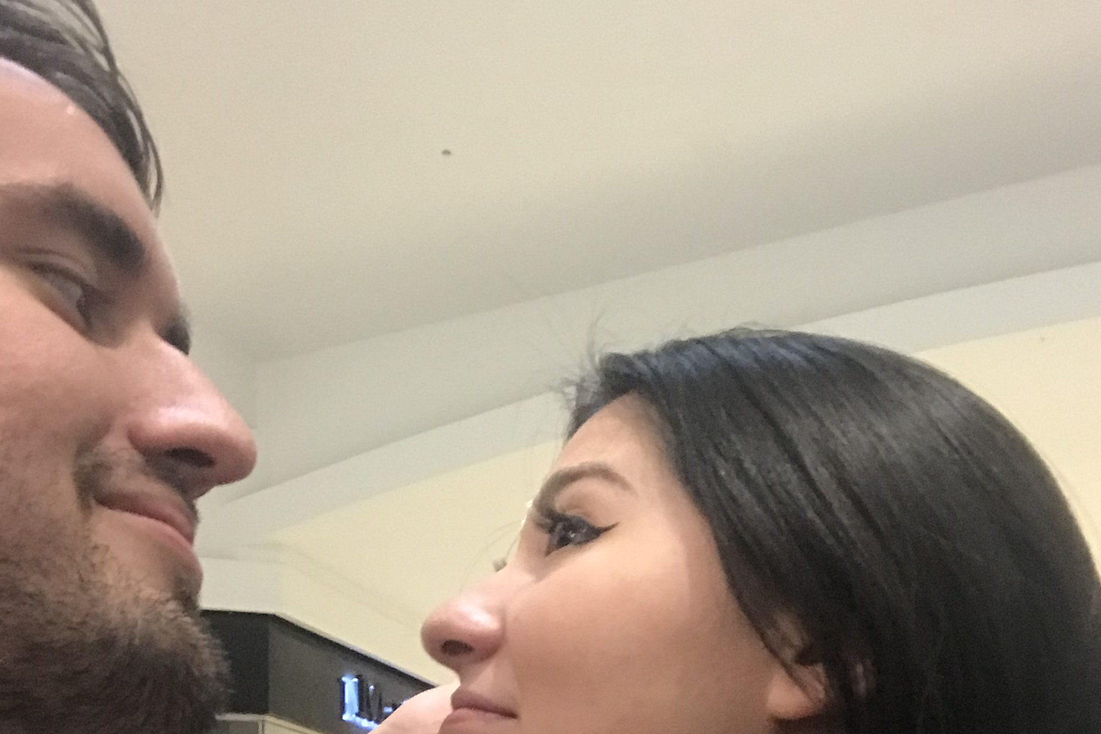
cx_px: 561
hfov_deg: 38.9
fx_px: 1560
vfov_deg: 25.8
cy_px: 634
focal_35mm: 51
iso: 200
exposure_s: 1/30
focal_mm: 2.87
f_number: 2.2
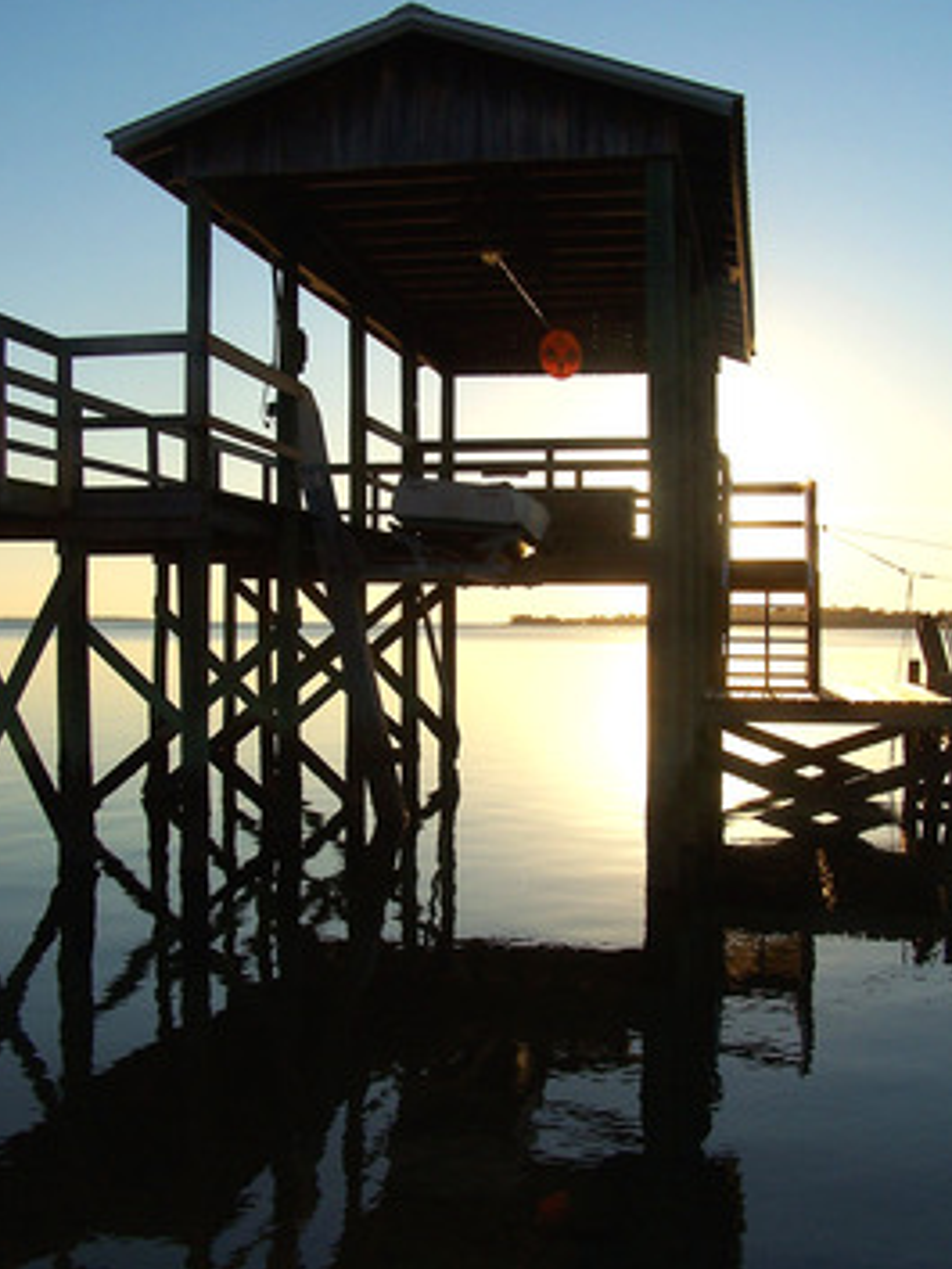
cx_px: 481
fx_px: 1576
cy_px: 665
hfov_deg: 33.6
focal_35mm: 43
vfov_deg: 43.8
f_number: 5.6
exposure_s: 1/500
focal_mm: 6.3
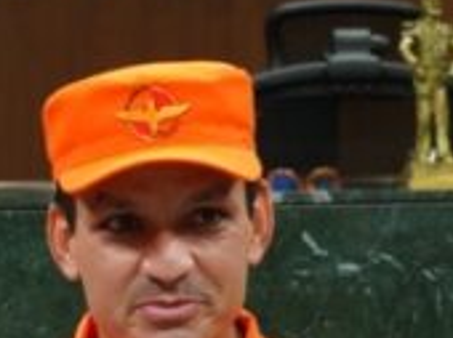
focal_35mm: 219
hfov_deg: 8.9
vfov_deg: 6.6
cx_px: -136
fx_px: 2862
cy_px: 551
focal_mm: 43
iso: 1000
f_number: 5
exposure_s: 1/160
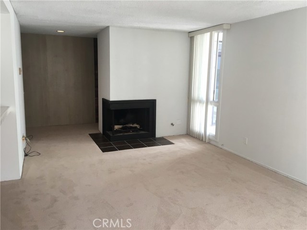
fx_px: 257
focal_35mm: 29
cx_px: 154
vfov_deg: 48.2
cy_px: 115
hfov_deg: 61.7
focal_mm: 4.15
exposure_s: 1/30
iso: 32
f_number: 2.2
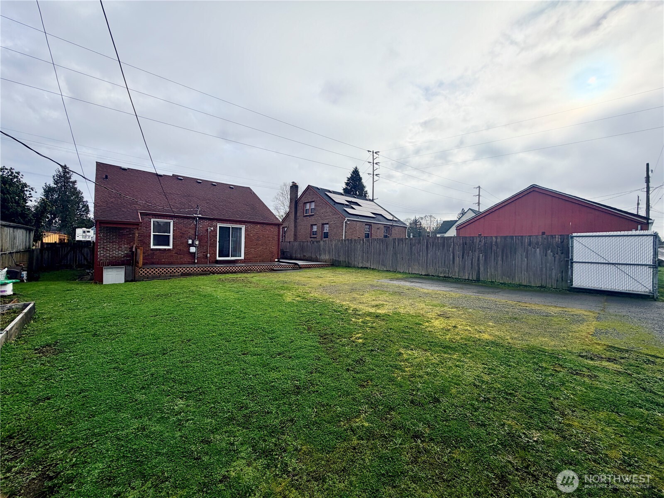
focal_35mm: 14
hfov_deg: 102.1
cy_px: 249
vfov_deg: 85.7
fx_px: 269
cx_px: 332
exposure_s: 1/1285
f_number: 2.2
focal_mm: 2.22
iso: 20
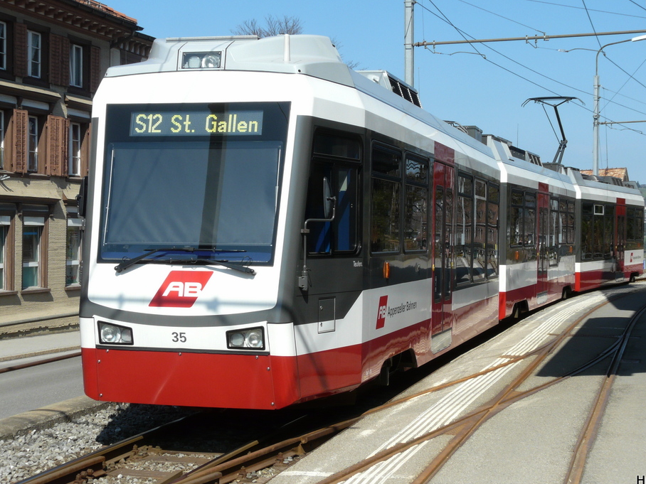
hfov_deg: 29.8
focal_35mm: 65
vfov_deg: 22.6
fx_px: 1213
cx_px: 322
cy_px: 235
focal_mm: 9.8
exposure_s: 1/400
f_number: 5.6
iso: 100
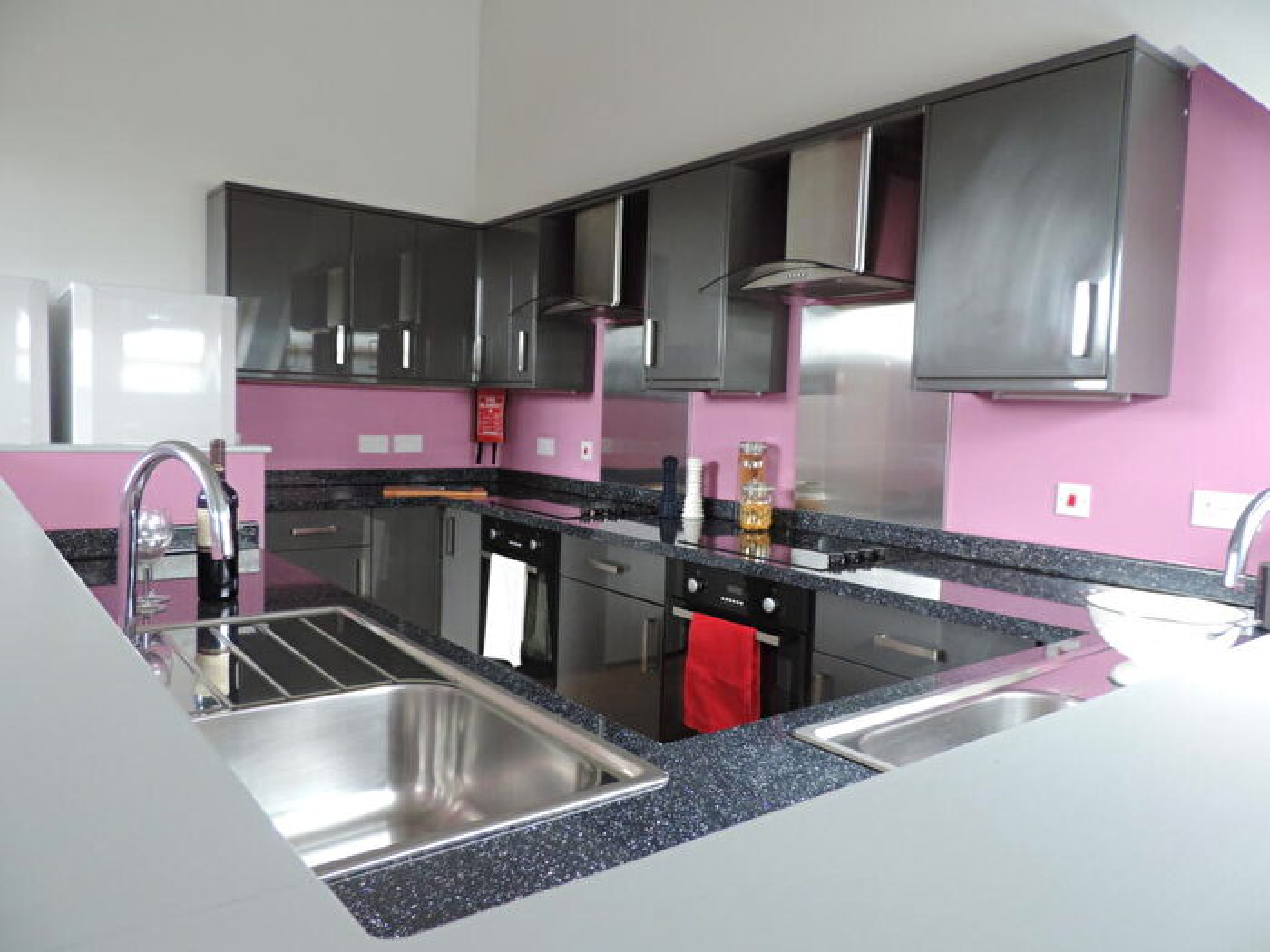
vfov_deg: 56.8
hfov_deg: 71.6
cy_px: 476
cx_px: 635
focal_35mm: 24
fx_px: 881
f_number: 3
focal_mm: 4.3
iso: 400
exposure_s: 1/30
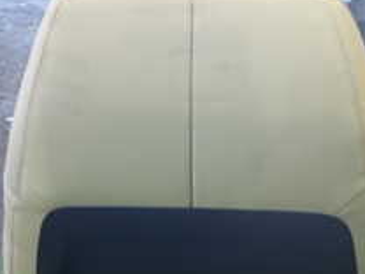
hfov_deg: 27.0
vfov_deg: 20.4
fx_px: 759
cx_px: 204
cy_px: 174
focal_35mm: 72
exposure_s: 1/30
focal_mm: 4.5
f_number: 2
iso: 250
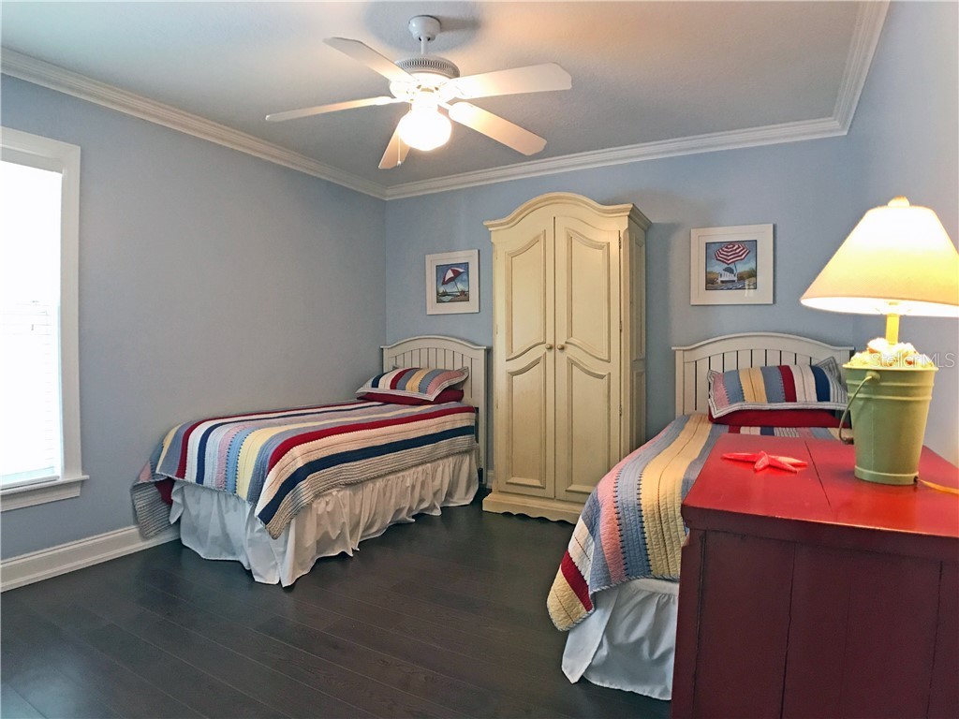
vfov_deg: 49.7
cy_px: 360
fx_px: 776
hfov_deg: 63.4
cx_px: 480
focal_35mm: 28
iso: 64
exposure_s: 1/15
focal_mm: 3.99
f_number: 1.8
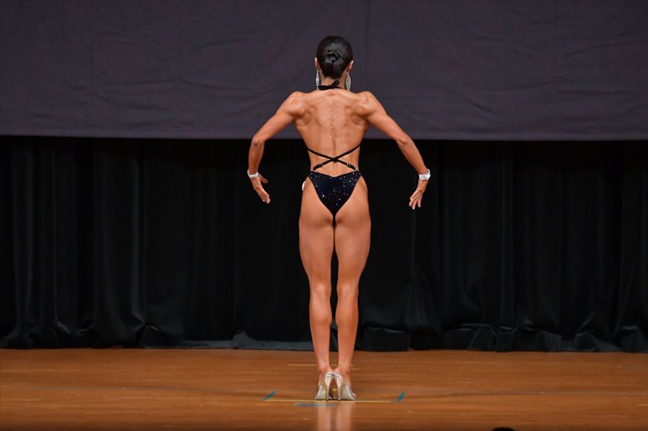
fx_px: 5128
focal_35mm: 285
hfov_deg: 7.2
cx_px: 324
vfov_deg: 4.8
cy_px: 216
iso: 4000
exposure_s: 1/400
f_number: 5.6
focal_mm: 190
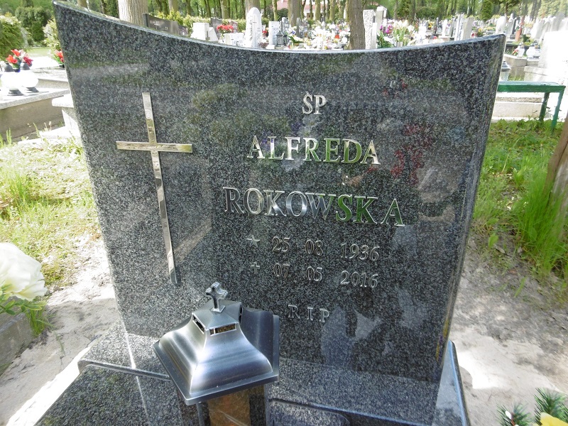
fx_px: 394
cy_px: 213
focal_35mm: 24
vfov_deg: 56.8
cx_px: 284
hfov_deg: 71.6
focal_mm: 4.3
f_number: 3.1
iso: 100
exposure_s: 1/160
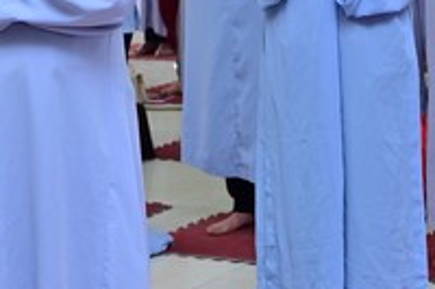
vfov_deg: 9.6
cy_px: 61
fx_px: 1726
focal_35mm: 143
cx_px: 341
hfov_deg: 14.3
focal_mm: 44
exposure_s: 1/160
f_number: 5.6
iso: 1250
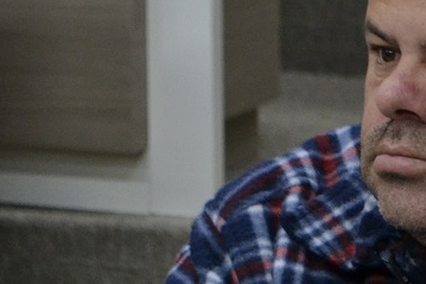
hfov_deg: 7.8
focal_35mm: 261
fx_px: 3087
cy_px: 279
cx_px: 613
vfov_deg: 5.2
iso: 1600
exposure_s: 1/50
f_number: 5.6
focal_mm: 48
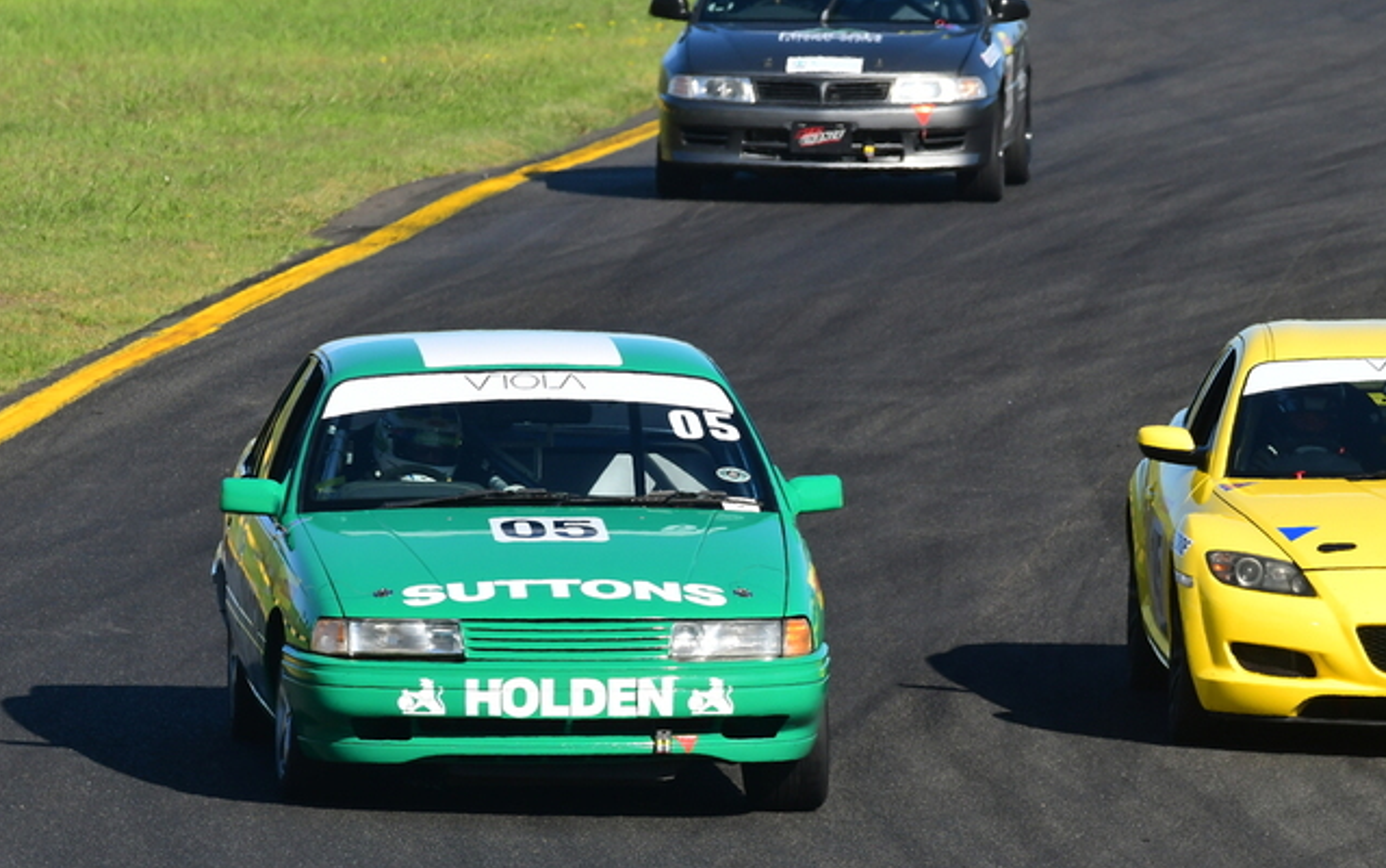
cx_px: 733
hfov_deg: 3.4
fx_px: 23127
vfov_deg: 2.1
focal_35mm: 612
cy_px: 483
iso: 500
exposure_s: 1/640
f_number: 11
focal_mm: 320
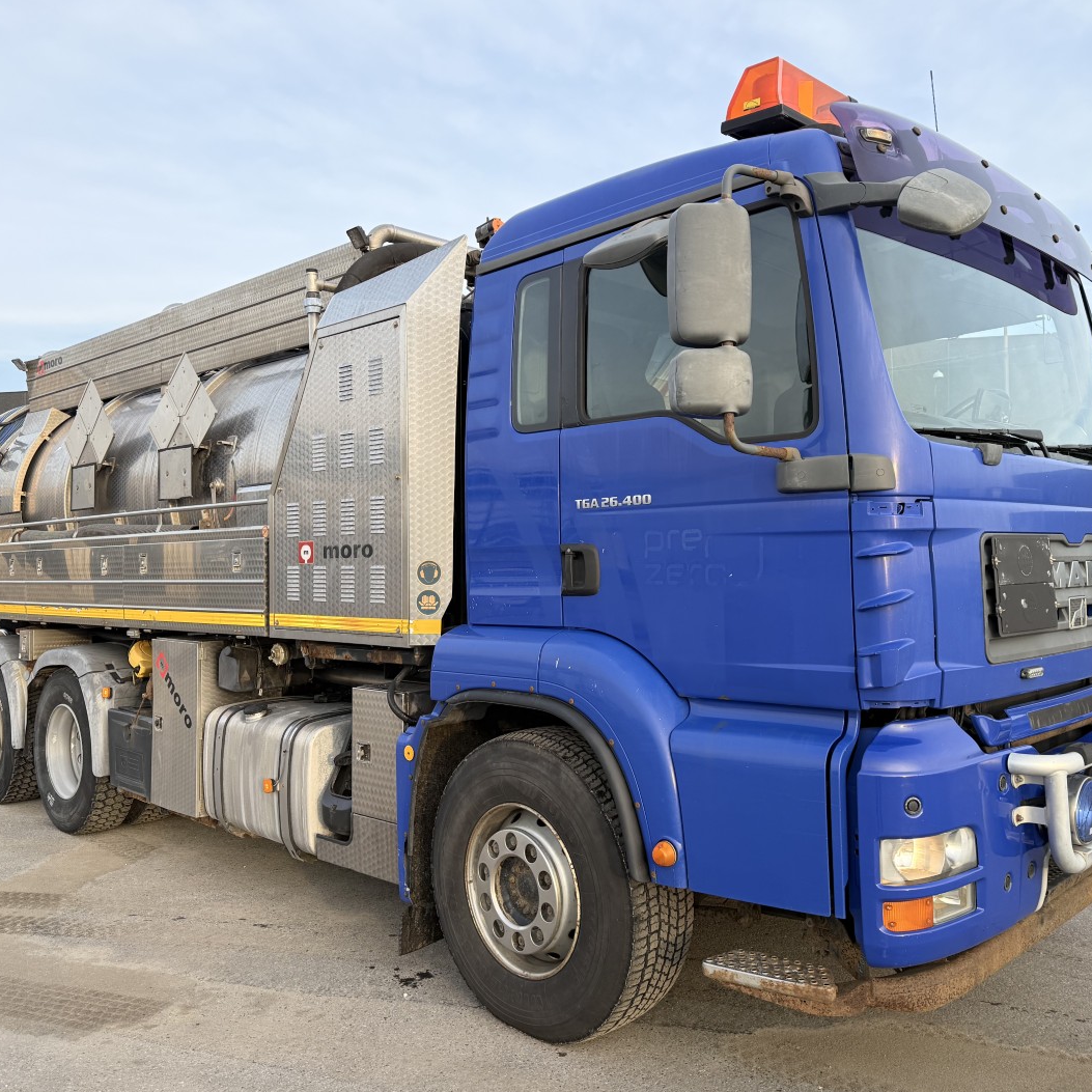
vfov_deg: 55.6
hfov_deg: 55.6
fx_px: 1035
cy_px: 550
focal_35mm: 29
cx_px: 568
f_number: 1.78
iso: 100
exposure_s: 1/660
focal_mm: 6.76
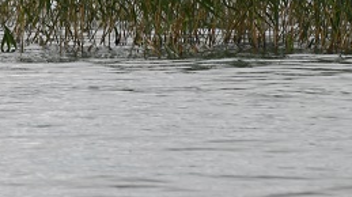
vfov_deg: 1.0
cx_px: -132
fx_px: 10768
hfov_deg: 1.9
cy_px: -35
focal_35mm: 1155
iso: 180
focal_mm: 300
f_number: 5.6
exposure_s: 1/1000
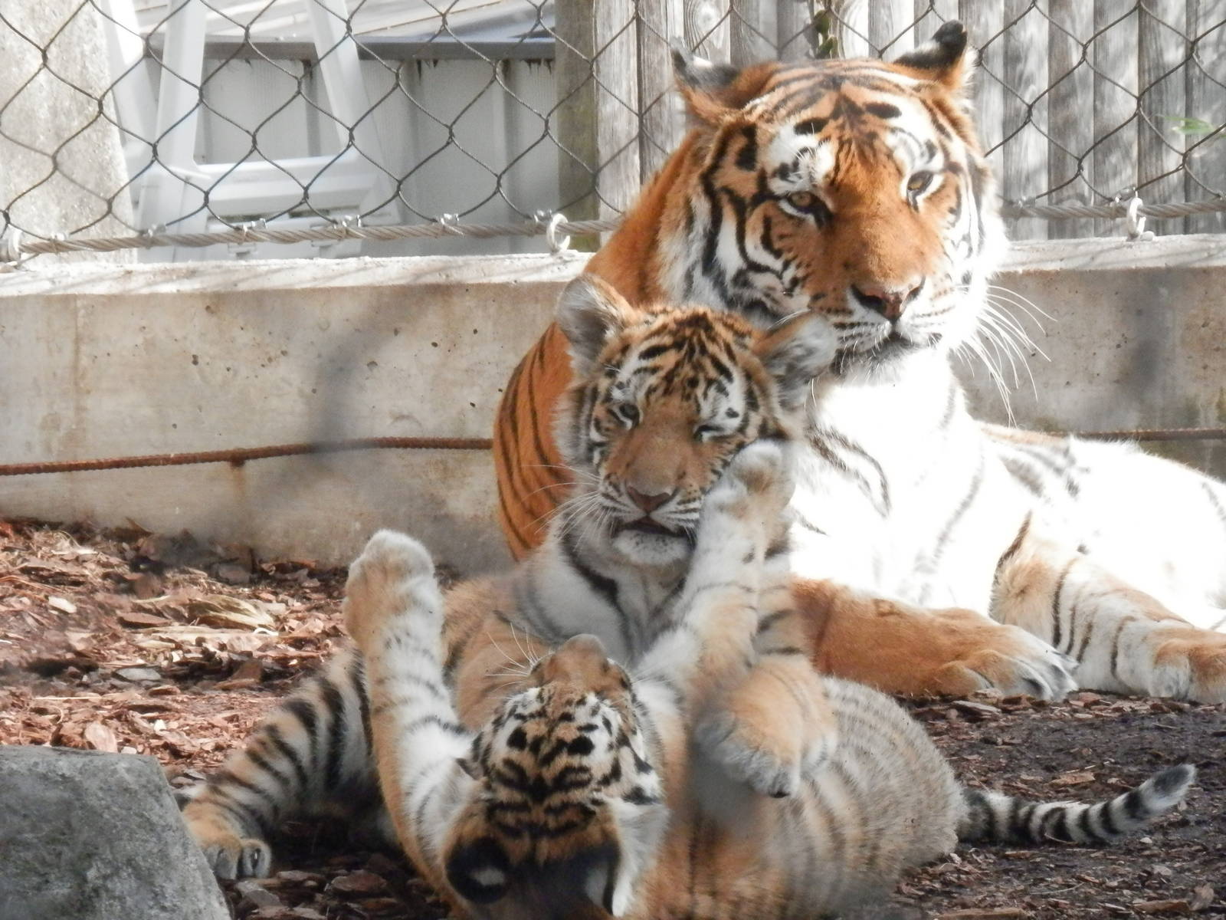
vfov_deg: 3.4
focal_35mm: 440
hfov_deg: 4.5
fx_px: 15584
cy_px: 460
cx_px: 613
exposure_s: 1/500
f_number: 6.9
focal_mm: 78.6
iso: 640
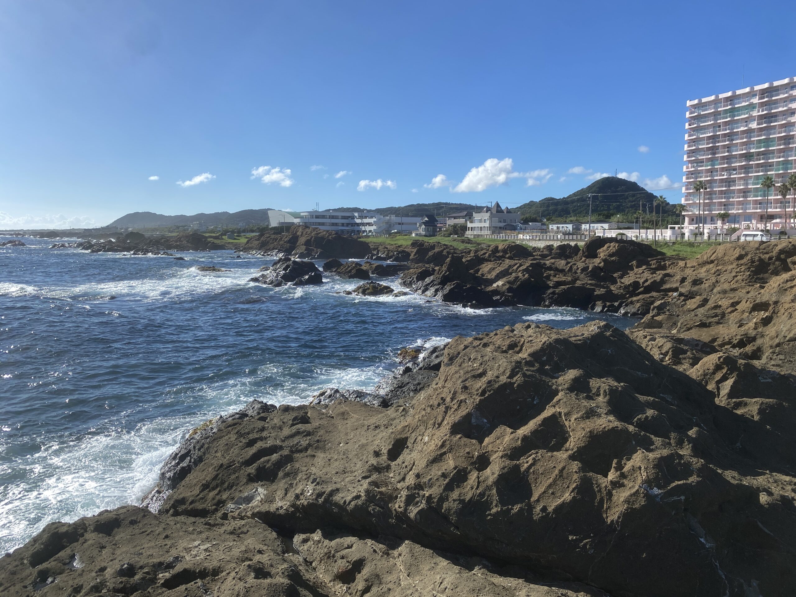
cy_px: 298
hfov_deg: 67.3
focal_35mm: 26
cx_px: 398
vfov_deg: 53.1
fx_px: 598
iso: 32
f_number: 1.8
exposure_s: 1/4274
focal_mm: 4.25
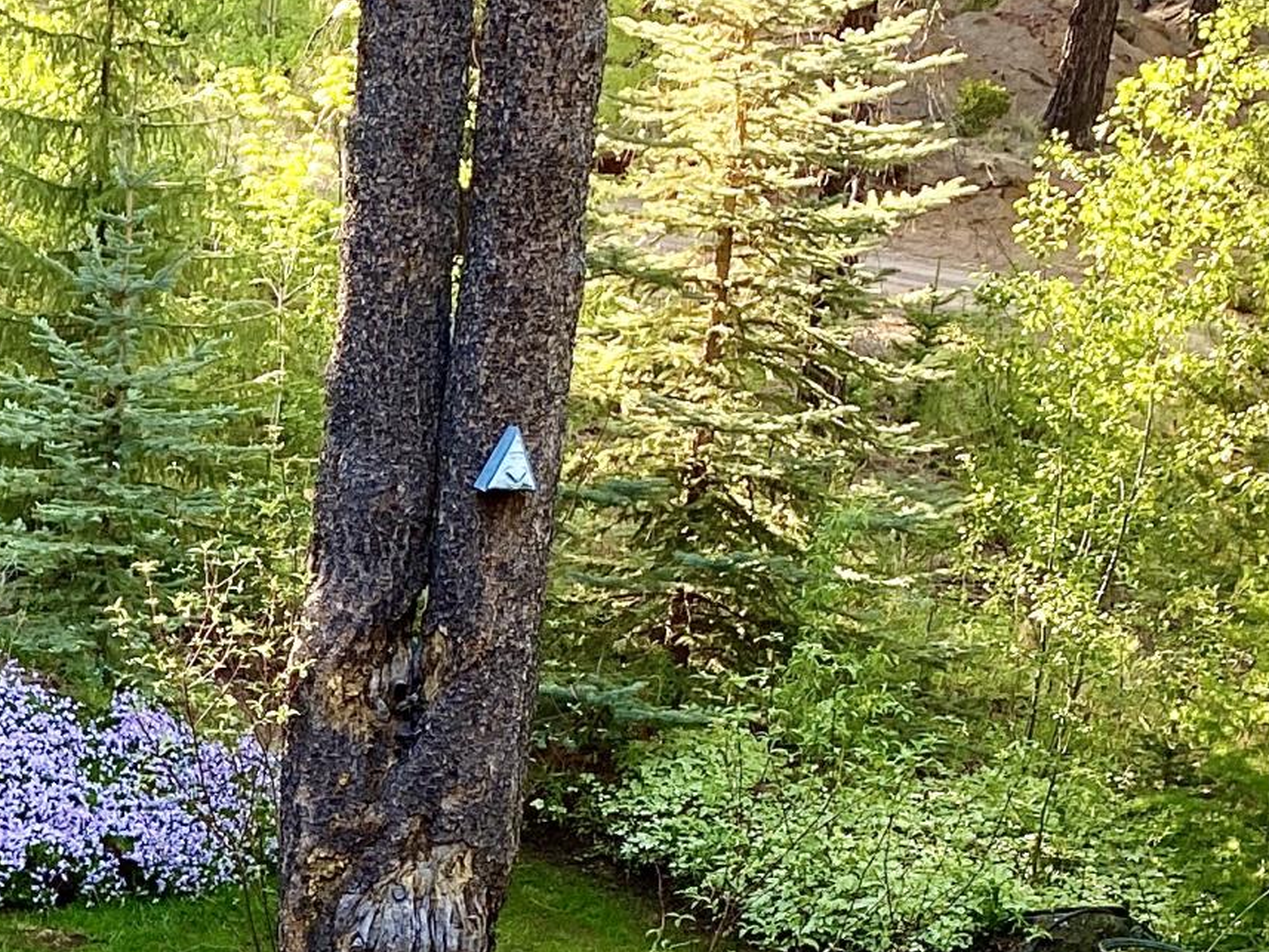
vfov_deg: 15.7
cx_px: -194
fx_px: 3336
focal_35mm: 91
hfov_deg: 20.3
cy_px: 1106
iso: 64
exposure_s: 1/121
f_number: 1.8
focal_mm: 4.25
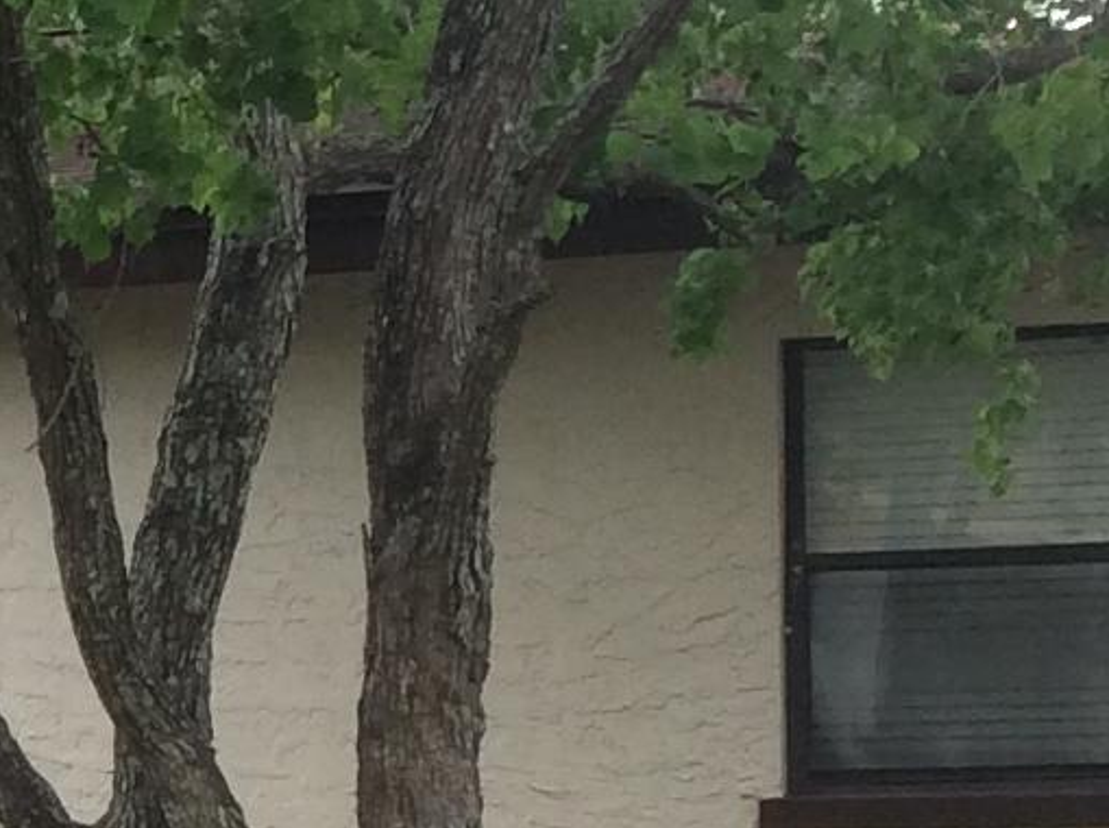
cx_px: -562
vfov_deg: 9.0
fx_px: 5213
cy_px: 1024
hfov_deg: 11.6
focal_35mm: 163
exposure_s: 1/364
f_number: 2.4
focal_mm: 3.3
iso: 32
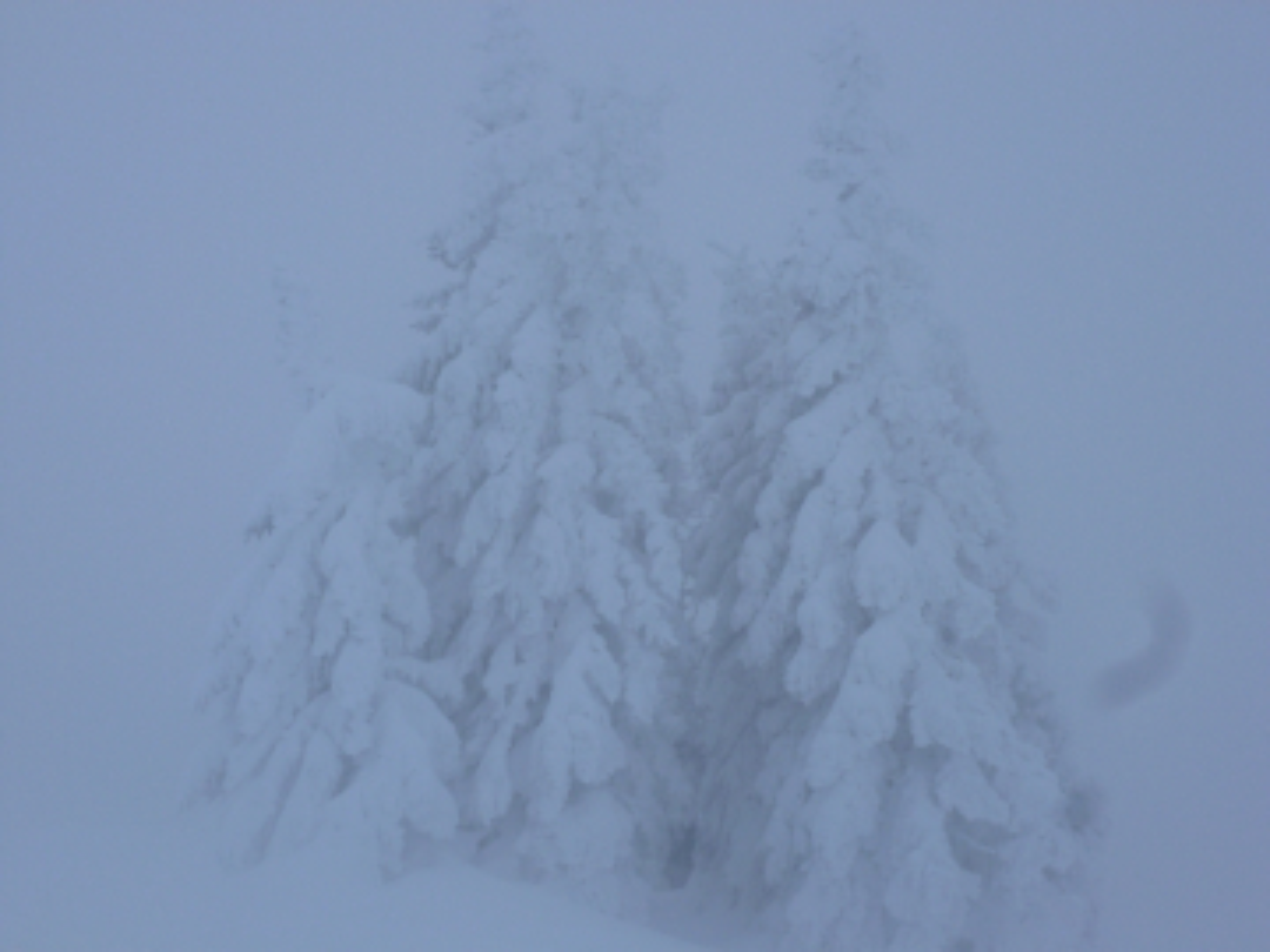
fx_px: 2385
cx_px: 635
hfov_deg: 29.8
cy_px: 476
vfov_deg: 22.6
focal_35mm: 65
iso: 100
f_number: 4.6
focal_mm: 11.7
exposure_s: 1/500
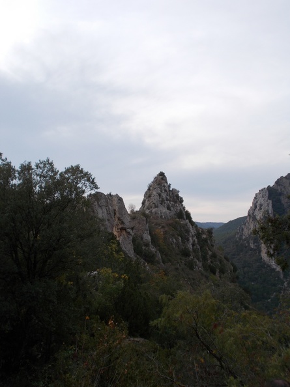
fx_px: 492
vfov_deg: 43.0
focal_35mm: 44
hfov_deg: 32.9
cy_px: 194
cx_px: 145
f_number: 4.2
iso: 80
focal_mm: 7.9
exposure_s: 1/200
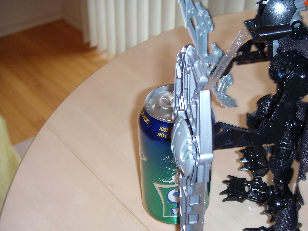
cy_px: 125
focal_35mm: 48
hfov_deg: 39.5
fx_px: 427
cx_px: 186
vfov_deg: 30.3
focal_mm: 6.4
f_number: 3.5
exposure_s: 1/30.3
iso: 64
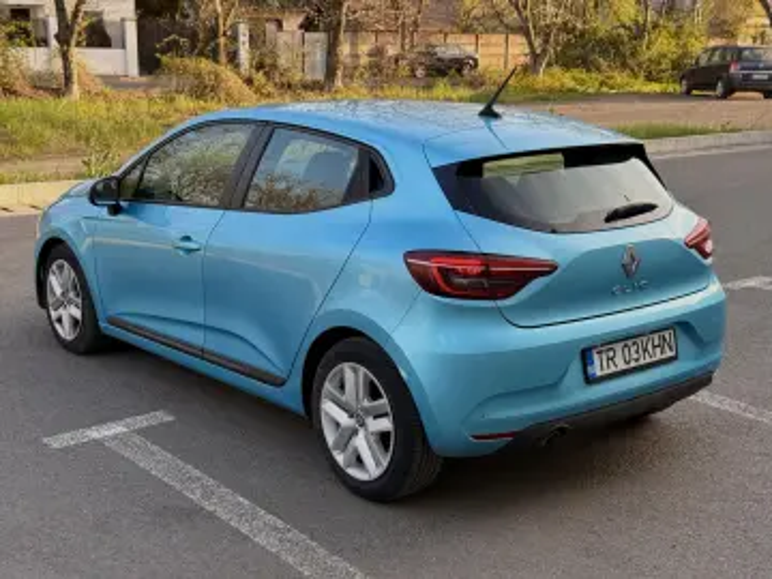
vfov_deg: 30.3
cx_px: 386
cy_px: 290
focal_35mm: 48
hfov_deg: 39.7
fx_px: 1070
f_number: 1.78
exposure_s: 1/455
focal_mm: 6.76
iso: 64
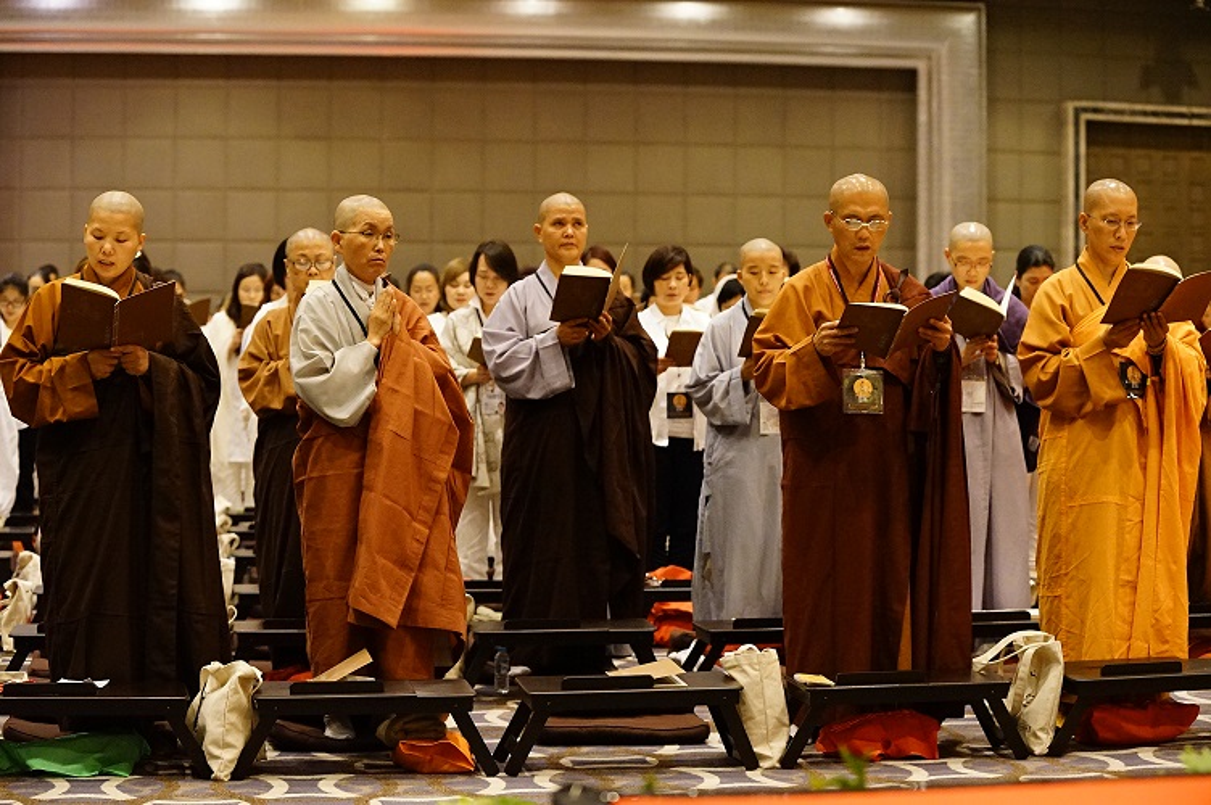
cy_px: 402
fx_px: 2353
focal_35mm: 70
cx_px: 606
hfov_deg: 28.9
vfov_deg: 19.4
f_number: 4
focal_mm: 70
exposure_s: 1/80
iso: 6400
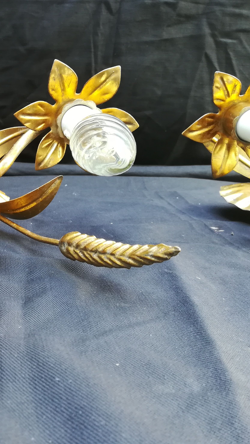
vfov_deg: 52.8
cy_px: 222
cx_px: -39
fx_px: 448
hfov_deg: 27.9
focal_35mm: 38
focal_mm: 3.83
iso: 125
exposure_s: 1/30
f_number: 2.2
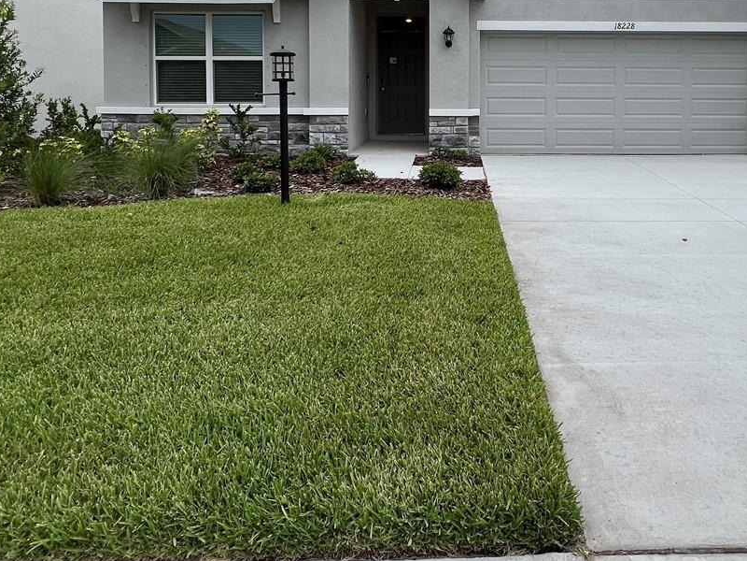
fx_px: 561
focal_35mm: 26
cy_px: 108
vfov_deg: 49.8
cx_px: 483
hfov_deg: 65.9
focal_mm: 1.57
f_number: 1.8
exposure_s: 1/188
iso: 32
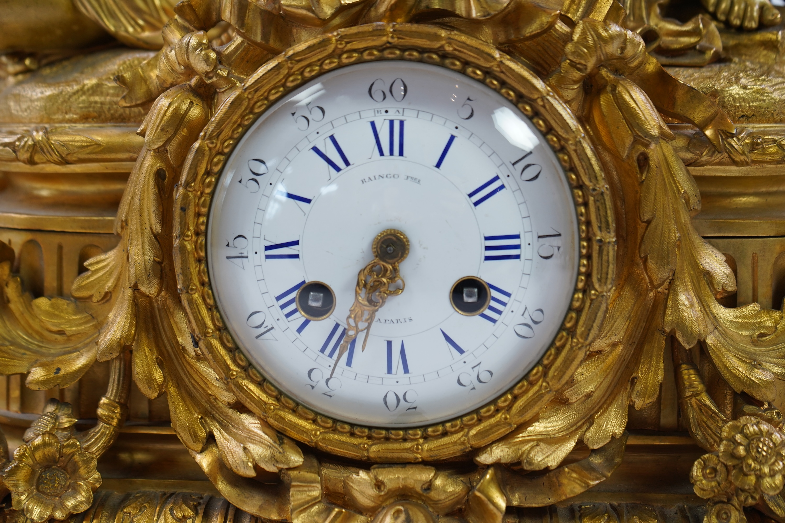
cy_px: 262
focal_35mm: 48
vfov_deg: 28.1
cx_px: 392
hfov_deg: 41.1
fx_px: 1047
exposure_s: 1/80
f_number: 4.5
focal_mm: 48
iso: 500
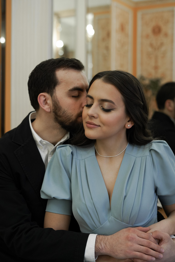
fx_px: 365
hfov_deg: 27.0
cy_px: 131
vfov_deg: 39.6
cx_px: 88
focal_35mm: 50
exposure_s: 1/200
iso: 1600
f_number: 2.8
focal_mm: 50
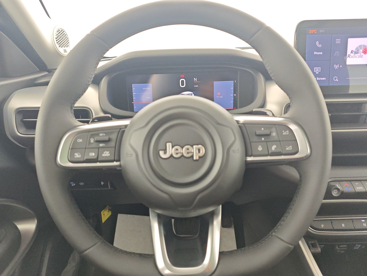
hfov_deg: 73.9
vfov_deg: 58.9
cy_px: 138
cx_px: 184
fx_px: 244
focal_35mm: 23
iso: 448
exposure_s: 1/100
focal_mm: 6.55
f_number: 1.6
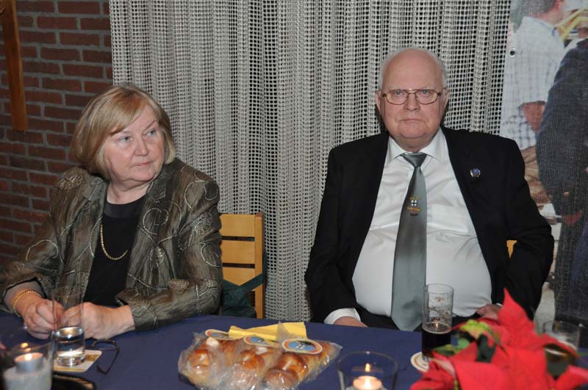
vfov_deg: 28.0
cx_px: 294
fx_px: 783
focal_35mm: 48
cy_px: 195
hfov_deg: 41.2
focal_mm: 32
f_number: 4
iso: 800
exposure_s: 1/60
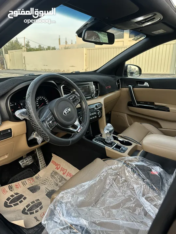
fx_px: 163
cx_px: 88
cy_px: 117
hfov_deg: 56.8
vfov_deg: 71.6
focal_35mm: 24
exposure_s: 1/121
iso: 100
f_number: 1.78
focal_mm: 6.86
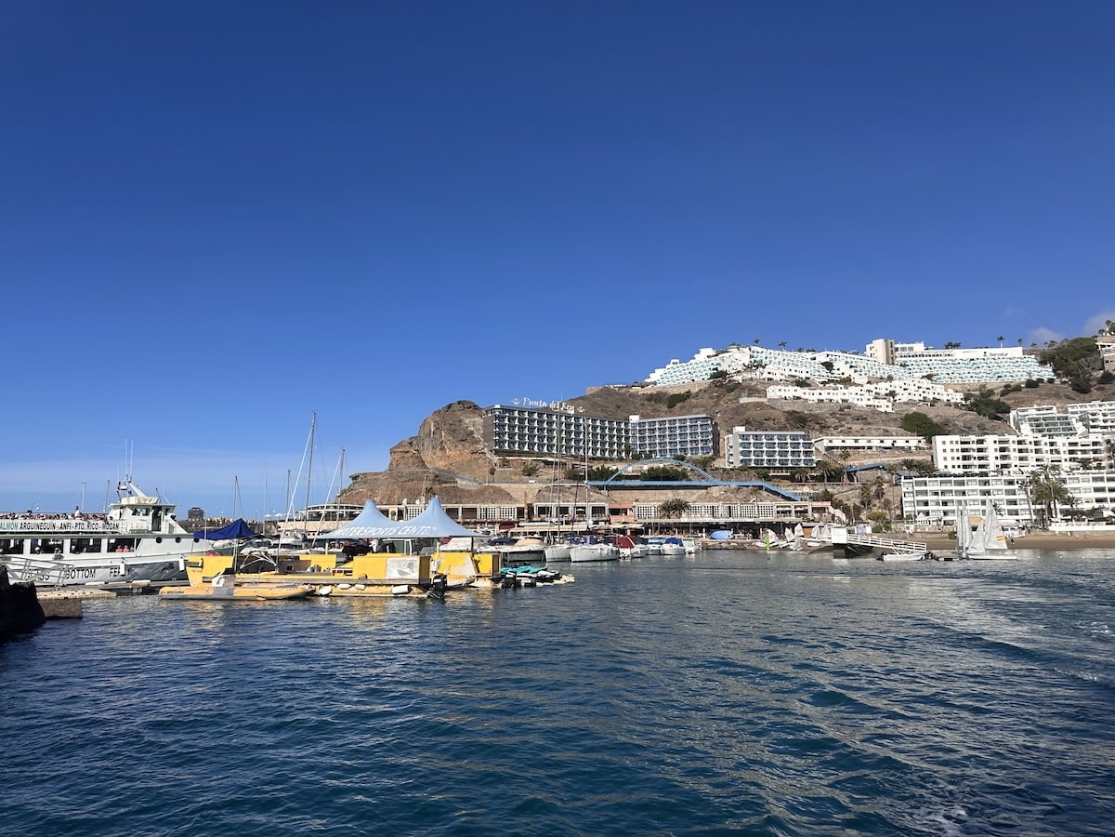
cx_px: 558
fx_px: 773
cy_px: 418
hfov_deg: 71.6
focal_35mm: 24
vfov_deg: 56.8
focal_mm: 6.86
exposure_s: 1/7042
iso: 80
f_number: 1.78
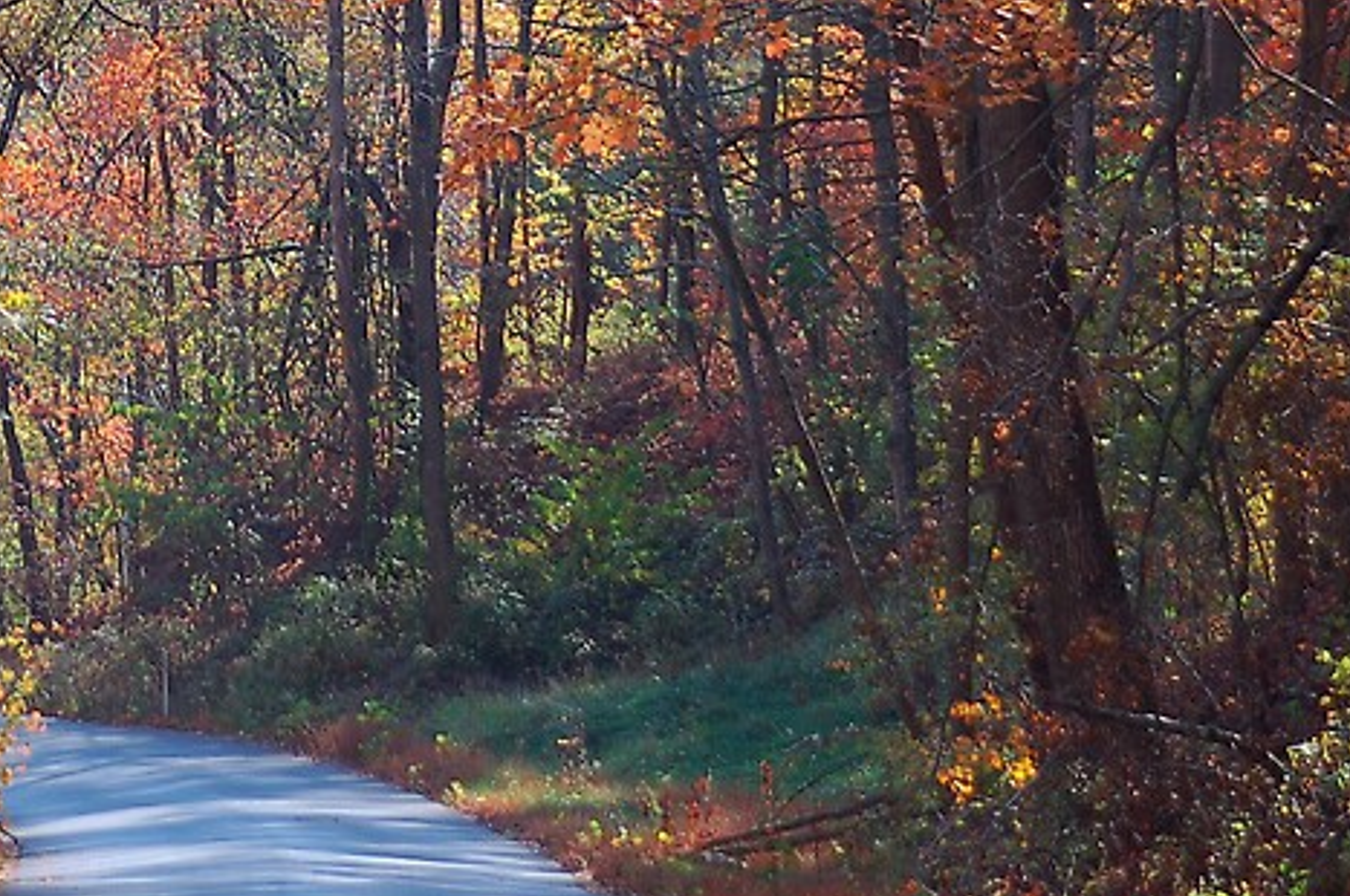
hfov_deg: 9.1
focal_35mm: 225
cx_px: 136
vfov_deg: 6.1
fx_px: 8426
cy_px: 467
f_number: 4.8
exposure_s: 1/125
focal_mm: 70
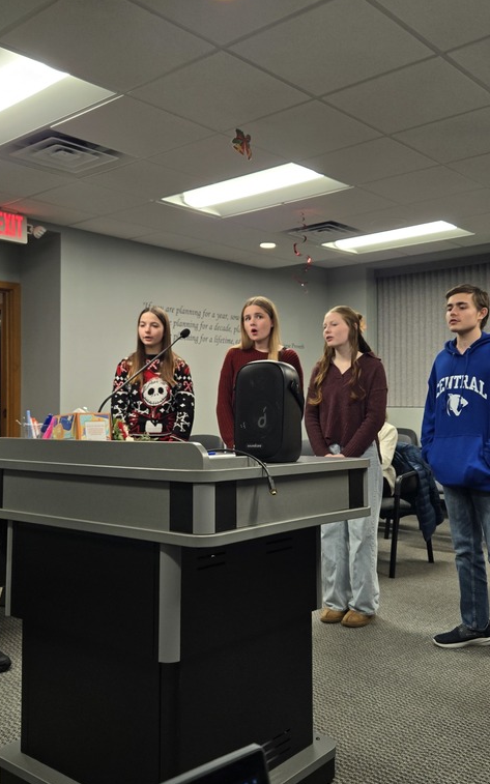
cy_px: 388
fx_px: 705
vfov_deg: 58.1
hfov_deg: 38.3
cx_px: 275
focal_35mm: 33
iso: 100
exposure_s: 1/120
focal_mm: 5.4
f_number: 1.8
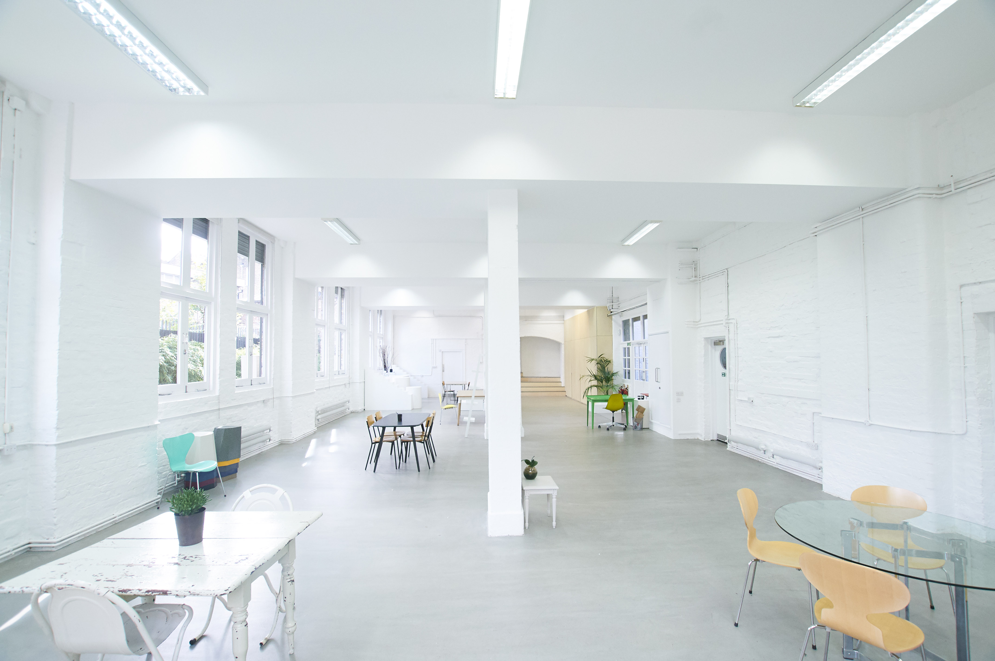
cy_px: 330
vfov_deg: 77.2
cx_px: 498
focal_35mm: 15
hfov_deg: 100.5
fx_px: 414
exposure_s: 1/60
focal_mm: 10
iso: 400
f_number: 5.6
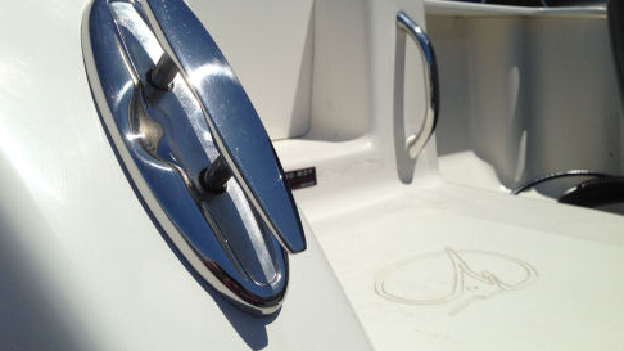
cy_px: 130
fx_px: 612
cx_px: 306
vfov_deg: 31.8
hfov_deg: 54.0
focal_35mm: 37
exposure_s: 1/4926
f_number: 2.4
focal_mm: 4.12
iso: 50
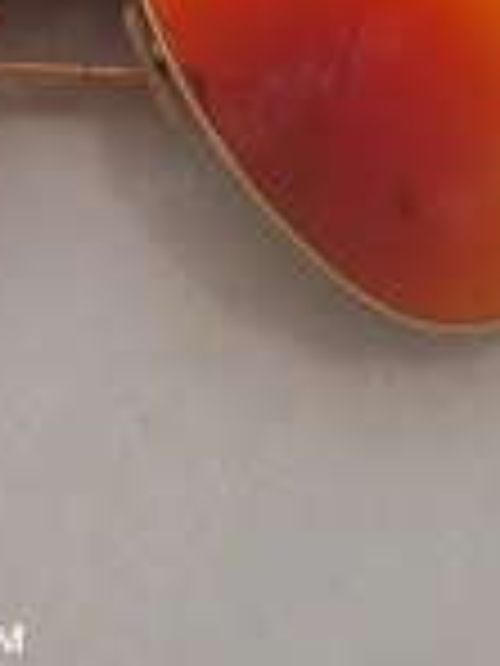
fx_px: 1194
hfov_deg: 23.3
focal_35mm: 62
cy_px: -153
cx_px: 104
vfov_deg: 27.2
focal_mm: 5.54
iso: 125
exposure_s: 1/40
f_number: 1.8
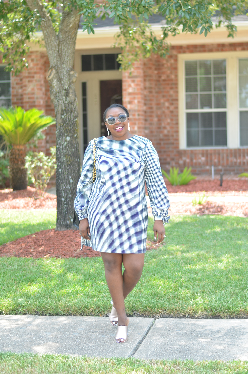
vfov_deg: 27.0
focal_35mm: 75
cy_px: 187
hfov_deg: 18.1
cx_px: 124
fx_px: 778
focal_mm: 50
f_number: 1.8
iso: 100
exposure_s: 1/500
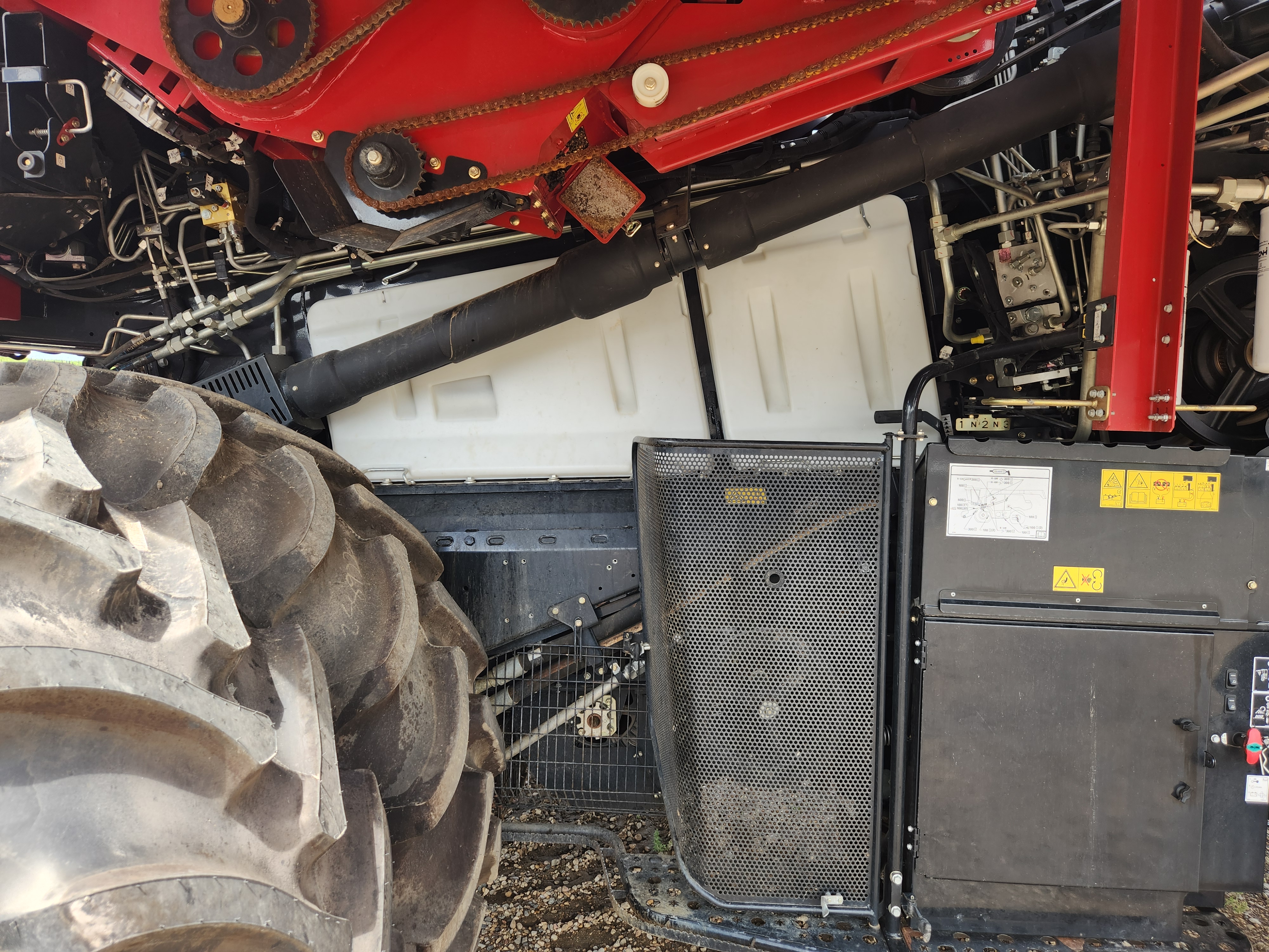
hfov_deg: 73.9
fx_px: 843
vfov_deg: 58.9
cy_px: 476
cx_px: 634
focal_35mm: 23
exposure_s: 1/180
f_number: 1.8
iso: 25
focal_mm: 5.4
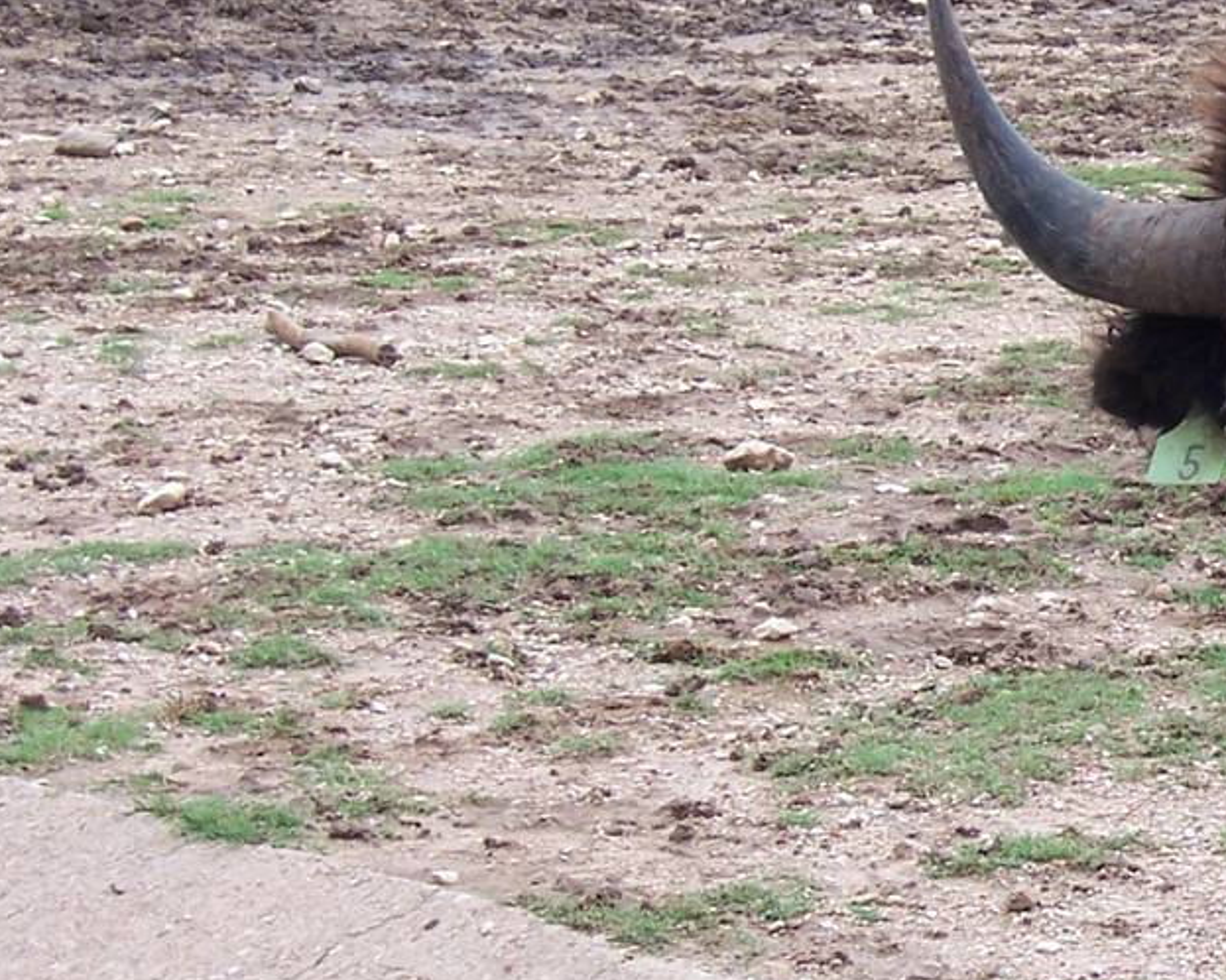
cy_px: 486
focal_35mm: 183
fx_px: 6638
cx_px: 1535
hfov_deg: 10.4
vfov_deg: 8.4
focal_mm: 12.1
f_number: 4.8
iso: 80
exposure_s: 1/125
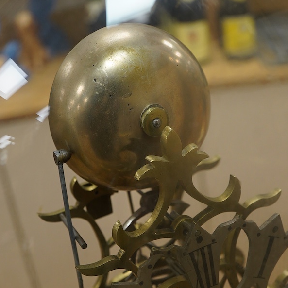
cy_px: 178
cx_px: 145
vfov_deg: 29.5
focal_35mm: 58
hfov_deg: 29.6
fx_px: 546
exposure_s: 1/125
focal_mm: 30
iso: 1250
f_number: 9
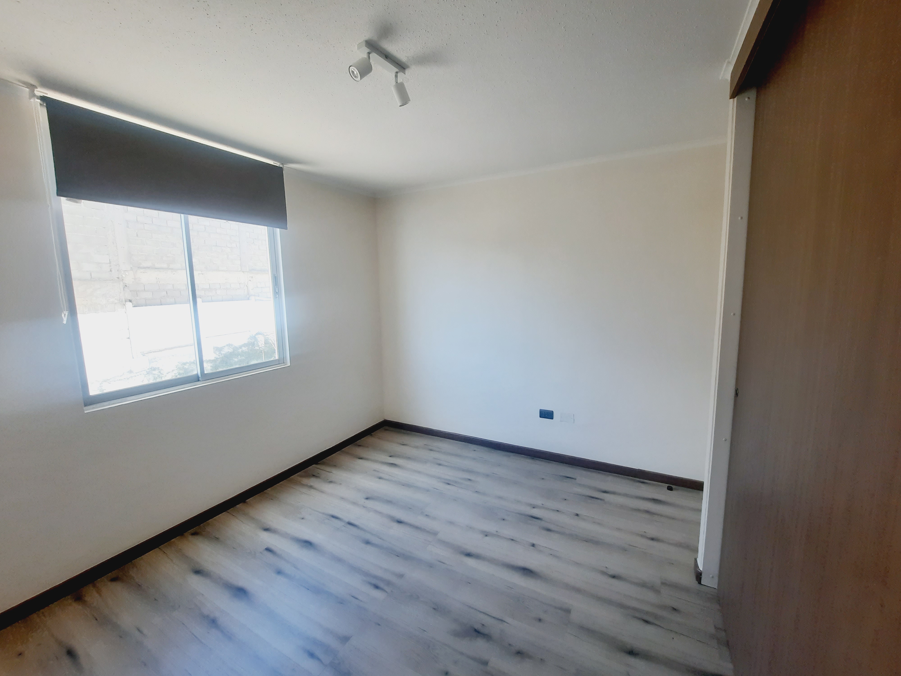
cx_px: 450
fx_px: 338
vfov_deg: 89.9
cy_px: 338
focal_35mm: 13
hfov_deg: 106.2
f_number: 2.2
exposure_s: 1/100
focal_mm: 1.74
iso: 50
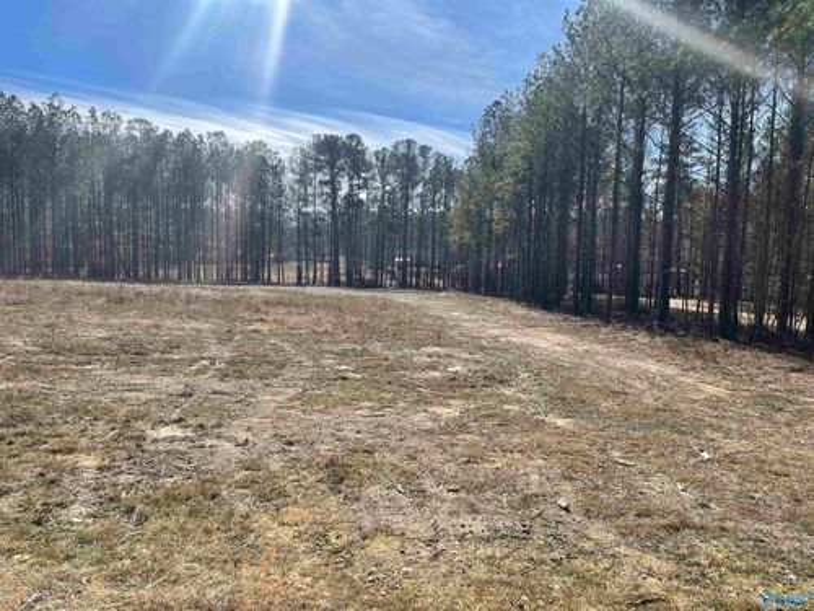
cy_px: 306
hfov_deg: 69.4
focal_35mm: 25
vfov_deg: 54.9
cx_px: 407
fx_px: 588
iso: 32
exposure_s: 1/3448
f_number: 1.6
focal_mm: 5.1
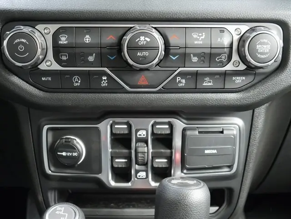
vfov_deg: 32.9
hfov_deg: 42.9
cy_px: 110
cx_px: 146
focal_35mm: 44
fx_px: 370
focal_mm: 22
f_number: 5
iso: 3200
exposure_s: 1/40
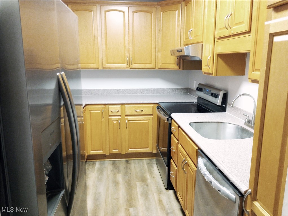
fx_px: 233
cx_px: 144
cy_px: 108
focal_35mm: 28
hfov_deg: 63.4
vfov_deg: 49.8
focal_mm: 4.27
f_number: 1.8
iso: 1247
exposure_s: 1/24
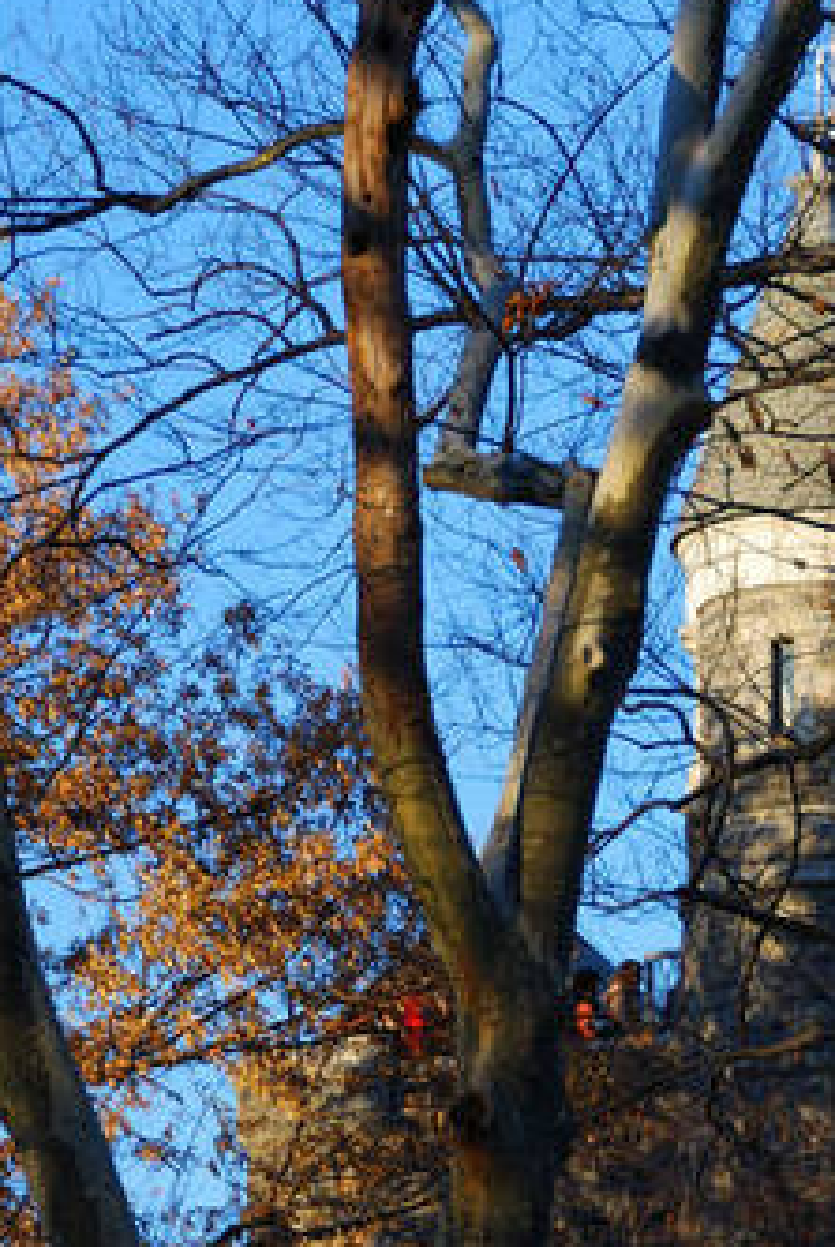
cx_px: 771
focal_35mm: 252
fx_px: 8740
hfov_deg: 5.5
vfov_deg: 8.2
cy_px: 805
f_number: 5.3
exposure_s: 1/160
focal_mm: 80
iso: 100
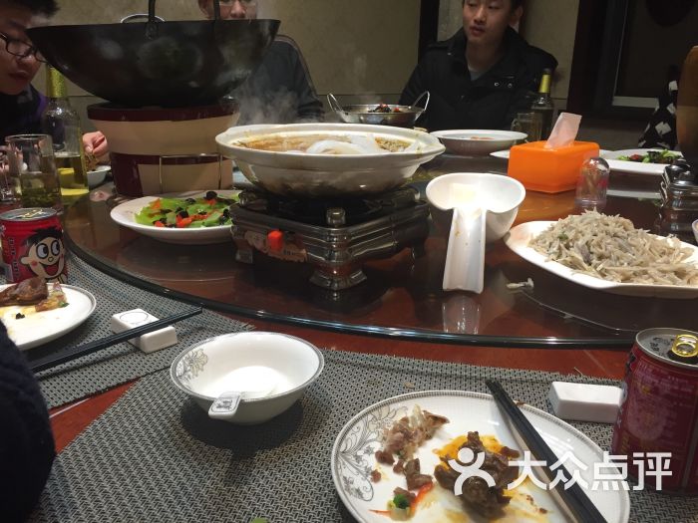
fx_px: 585
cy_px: 262
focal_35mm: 29
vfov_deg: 48.2
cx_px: 349
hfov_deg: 61.7
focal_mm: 4.15
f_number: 2.2
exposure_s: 1/33
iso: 50
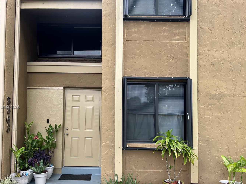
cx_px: 109
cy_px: 107
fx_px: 220
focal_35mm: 31
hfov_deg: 58.2
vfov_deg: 45.3
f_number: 1.6
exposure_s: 1/668
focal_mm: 5.1
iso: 50
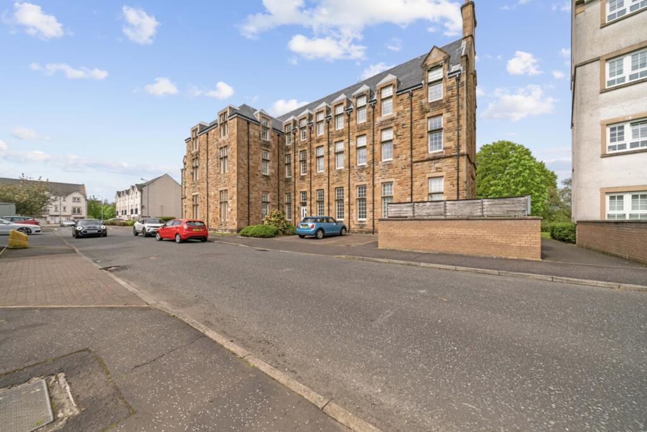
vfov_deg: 90.0
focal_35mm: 12
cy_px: 216
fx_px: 216
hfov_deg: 112.6
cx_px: 324
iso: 800
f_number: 9
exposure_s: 1/2500
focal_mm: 12
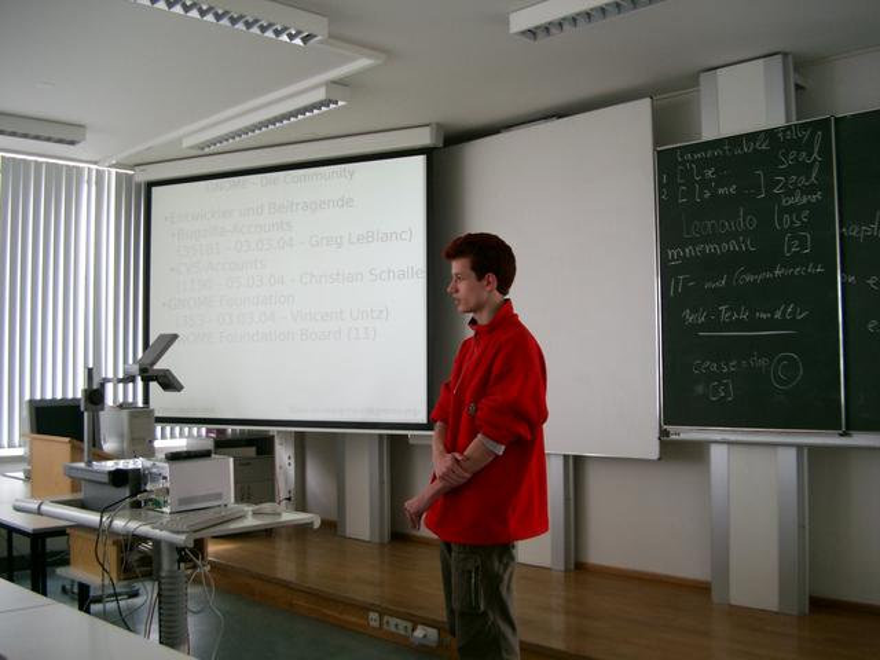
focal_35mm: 37
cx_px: 440
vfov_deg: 38.7
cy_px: 330
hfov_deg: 50.1
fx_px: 941
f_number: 2.6
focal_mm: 7.6
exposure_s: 1/60
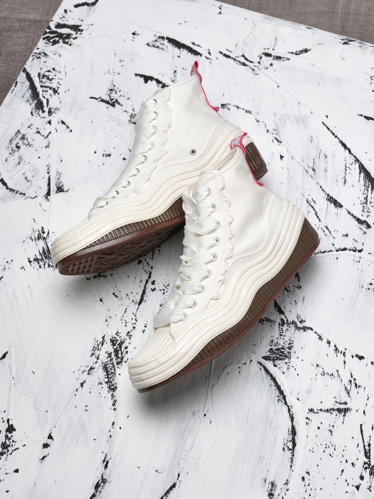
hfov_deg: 15.6
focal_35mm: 95
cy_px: 250
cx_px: 187
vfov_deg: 20.7
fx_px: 1369
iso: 160
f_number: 18
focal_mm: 120
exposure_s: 1/100
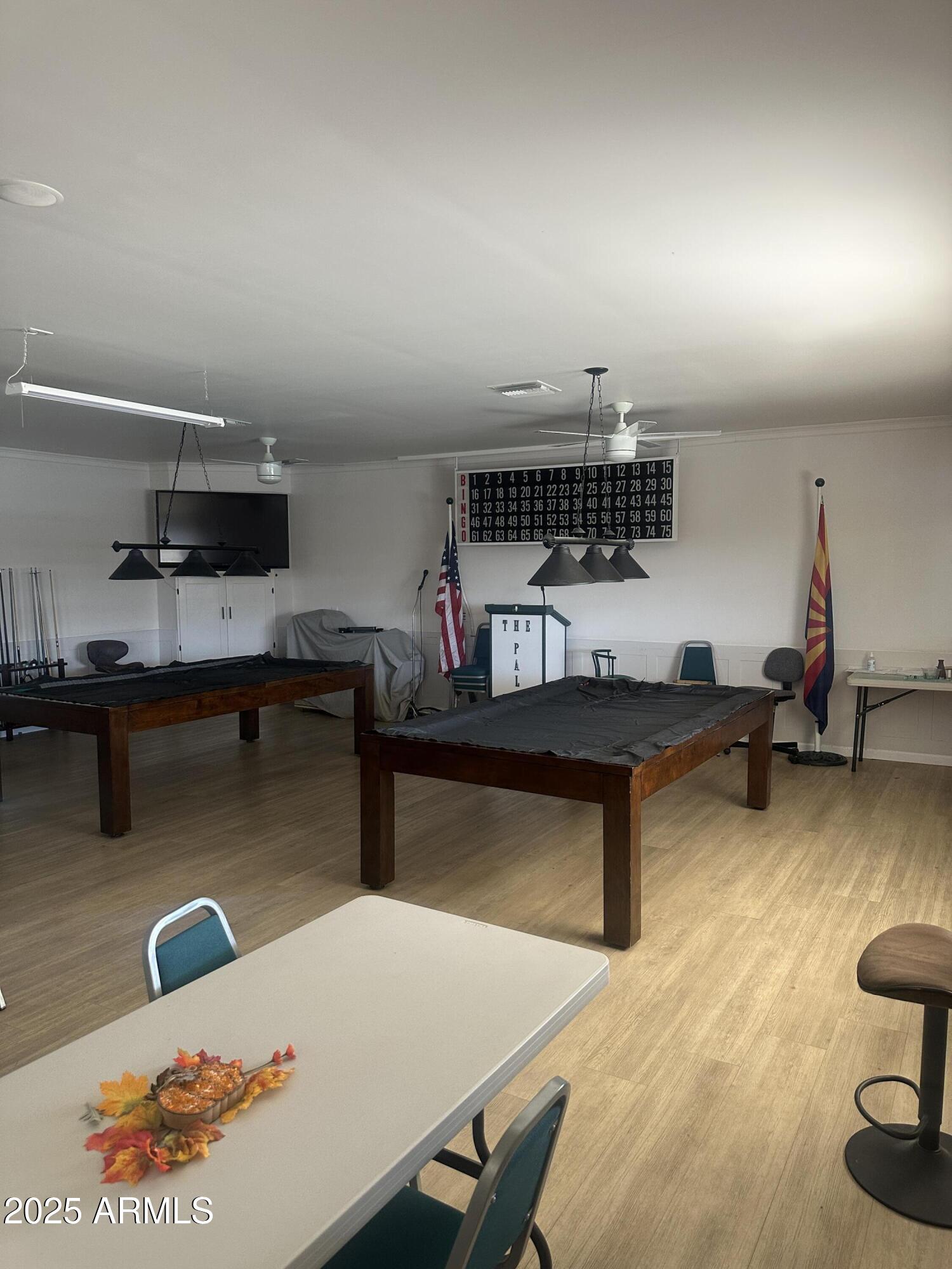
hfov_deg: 56.8
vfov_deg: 71.6
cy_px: 634
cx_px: 476
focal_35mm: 24
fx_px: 880
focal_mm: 6.86
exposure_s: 1/121
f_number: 1.78
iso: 200
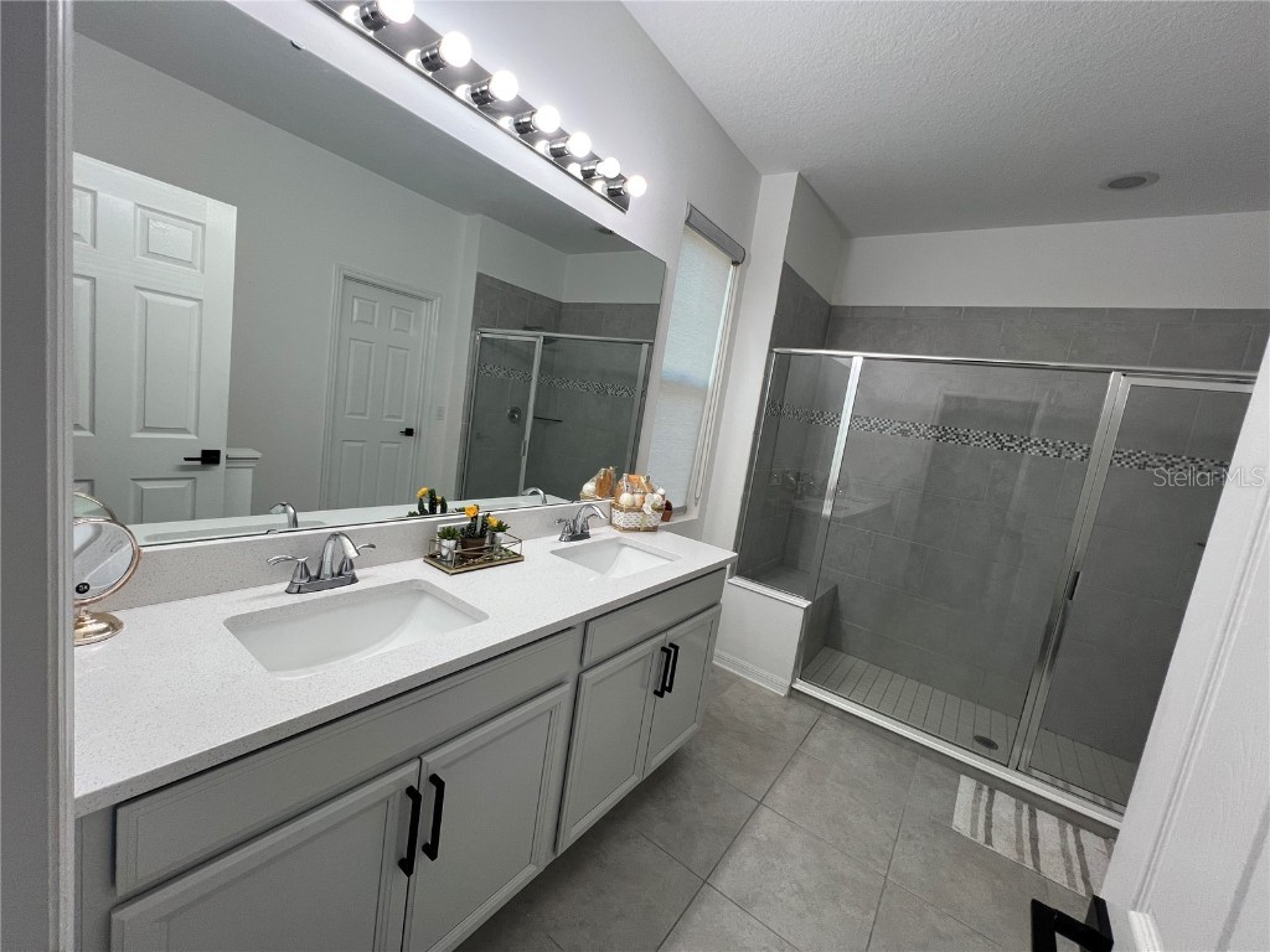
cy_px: 476
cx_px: 635
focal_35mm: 13
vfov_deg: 89.9
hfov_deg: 106.2
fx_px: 477
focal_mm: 1.57
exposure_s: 1/120
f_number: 1.8
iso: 100
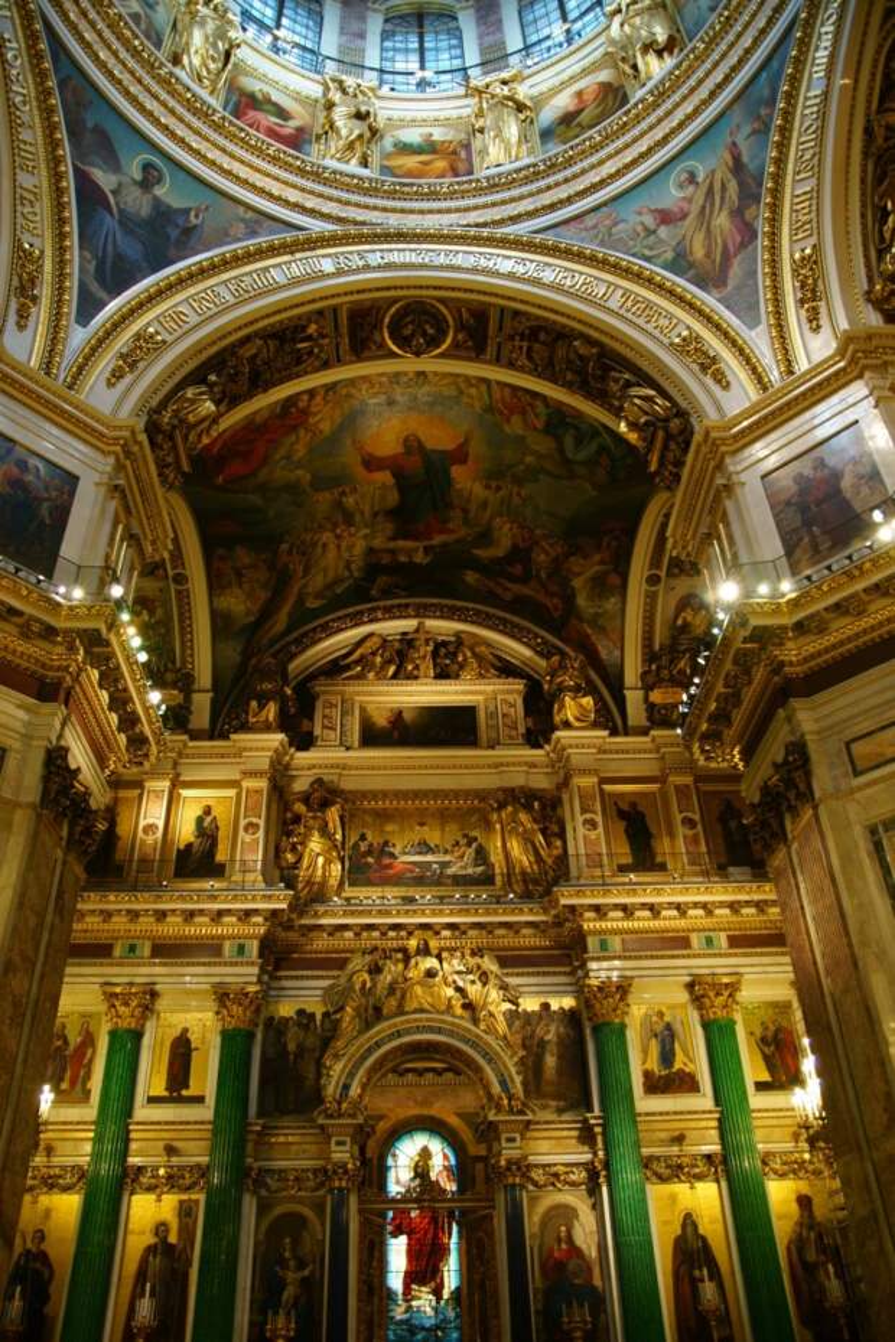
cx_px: 448
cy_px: 671
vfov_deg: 70.4
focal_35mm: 26
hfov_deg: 50.4
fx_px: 951
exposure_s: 1/30
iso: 400
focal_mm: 17
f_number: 2.8
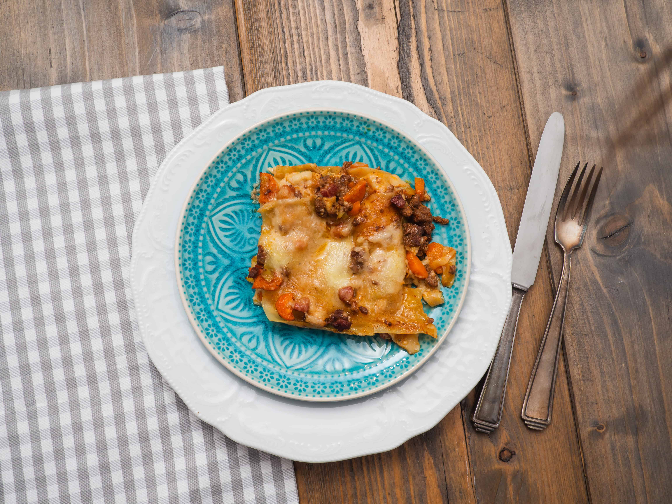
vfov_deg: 36.0
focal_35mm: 40
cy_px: 252
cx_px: 336
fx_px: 777
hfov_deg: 46.8
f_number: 5.6
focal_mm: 20
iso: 100
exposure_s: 1/60
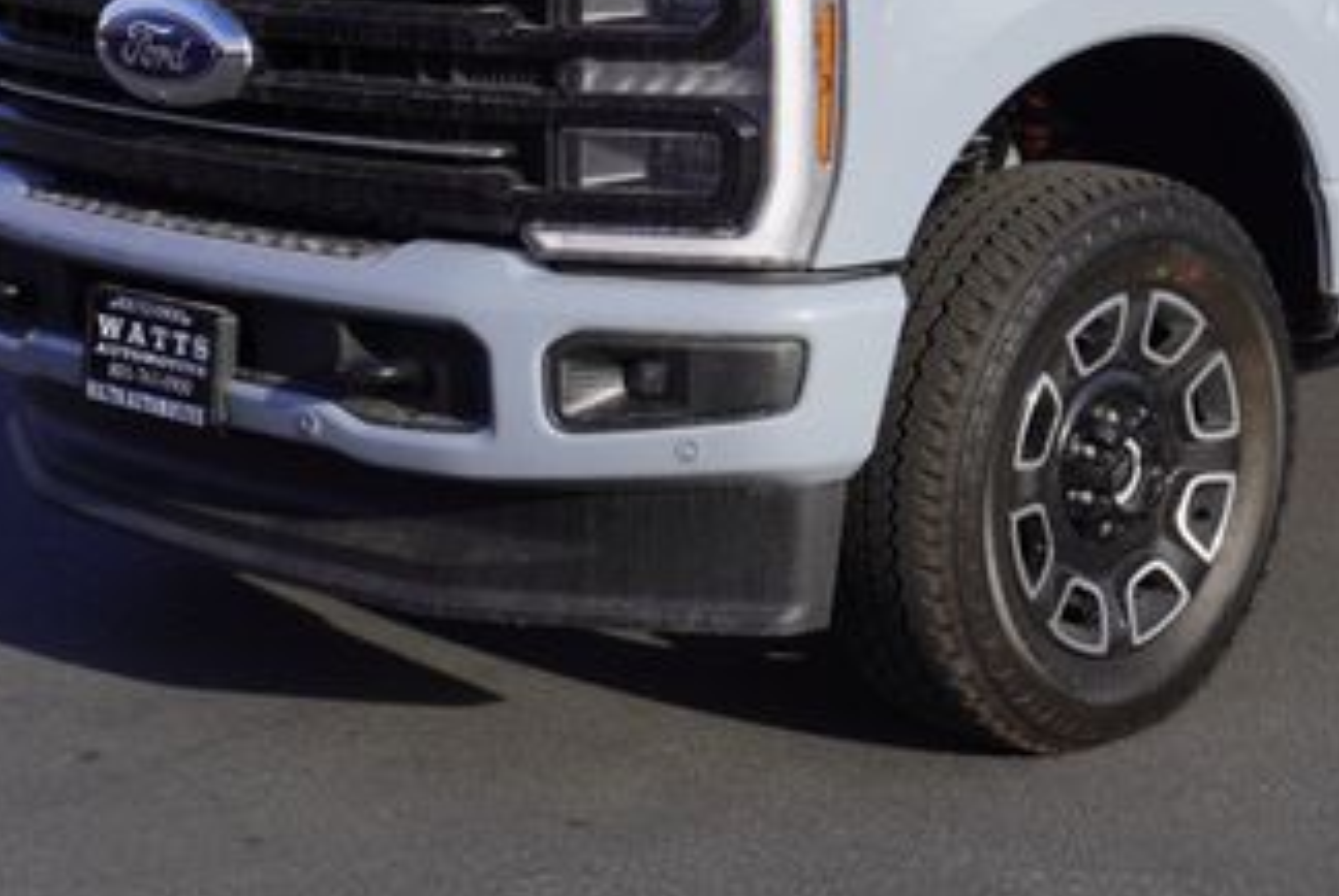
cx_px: 1091
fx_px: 3091
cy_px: 132
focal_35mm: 83
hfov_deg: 24.0
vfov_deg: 16.3
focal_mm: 28
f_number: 8
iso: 100
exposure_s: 1/200
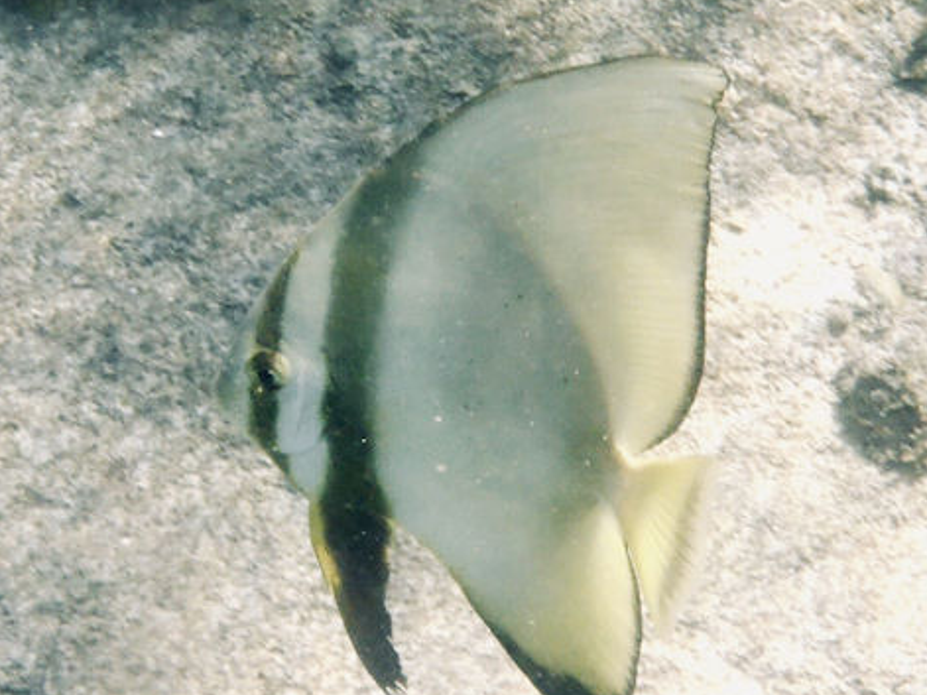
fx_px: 1526
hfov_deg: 33.8
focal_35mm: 57
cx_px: 472
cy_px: 414
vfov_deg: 25.6
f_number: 4.3
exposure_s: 1/160
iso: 100
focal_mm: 7.8
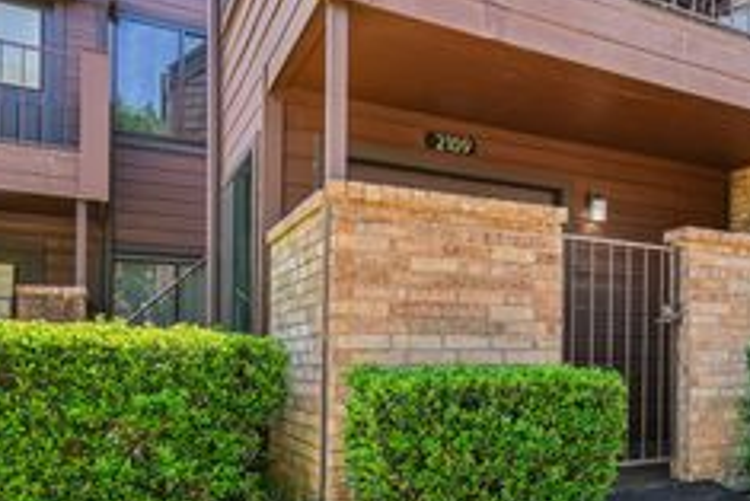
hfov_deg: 50.5
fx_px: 709
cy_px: 356
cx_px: 651
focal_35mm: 34
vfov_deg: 38.2
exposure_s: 1/30
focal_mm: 16
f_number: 8
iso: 125
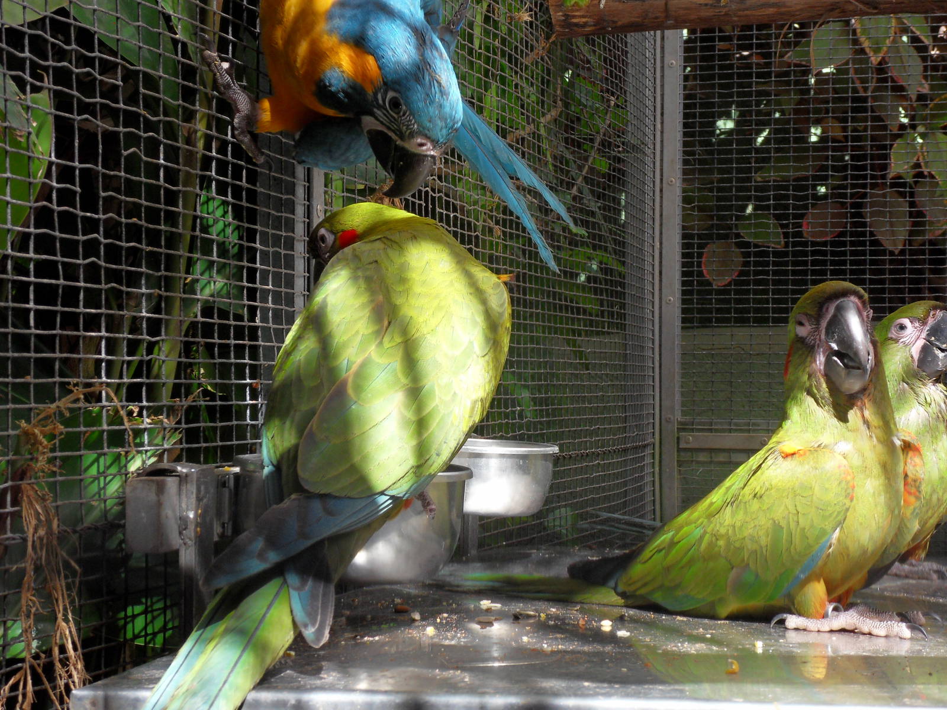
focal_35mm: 80
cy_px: 355
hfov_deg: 24.4
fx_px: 2189
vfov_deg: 18.4
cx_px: 474
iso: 100
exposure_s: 1/90
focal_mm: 14
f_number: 5.3
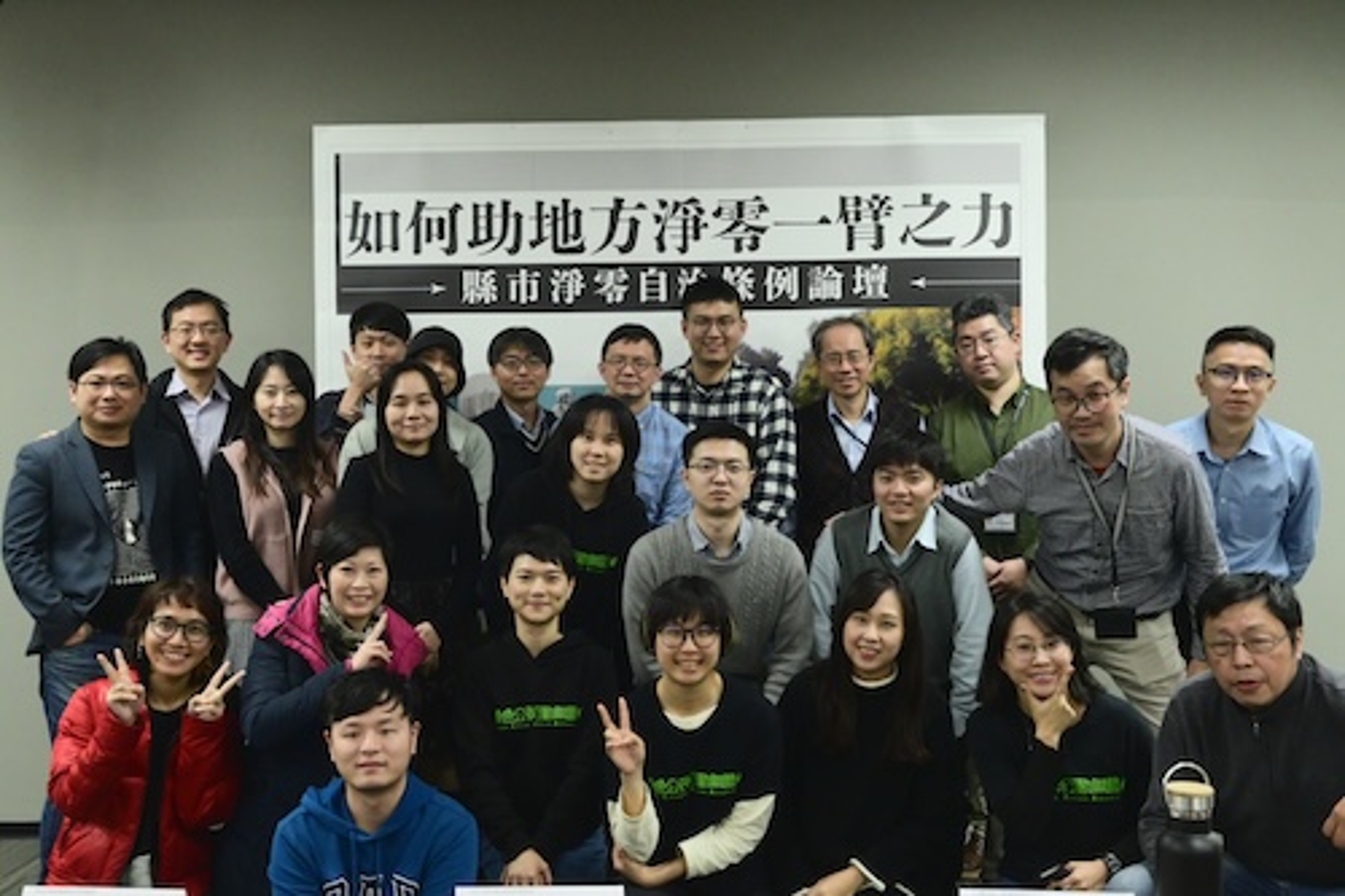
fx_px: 1401
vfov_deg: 35.5
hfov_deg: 51.3
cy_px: 448
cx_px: 672
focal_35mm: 38
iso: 3200
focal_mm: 25
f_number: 7.1
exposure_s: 1/125
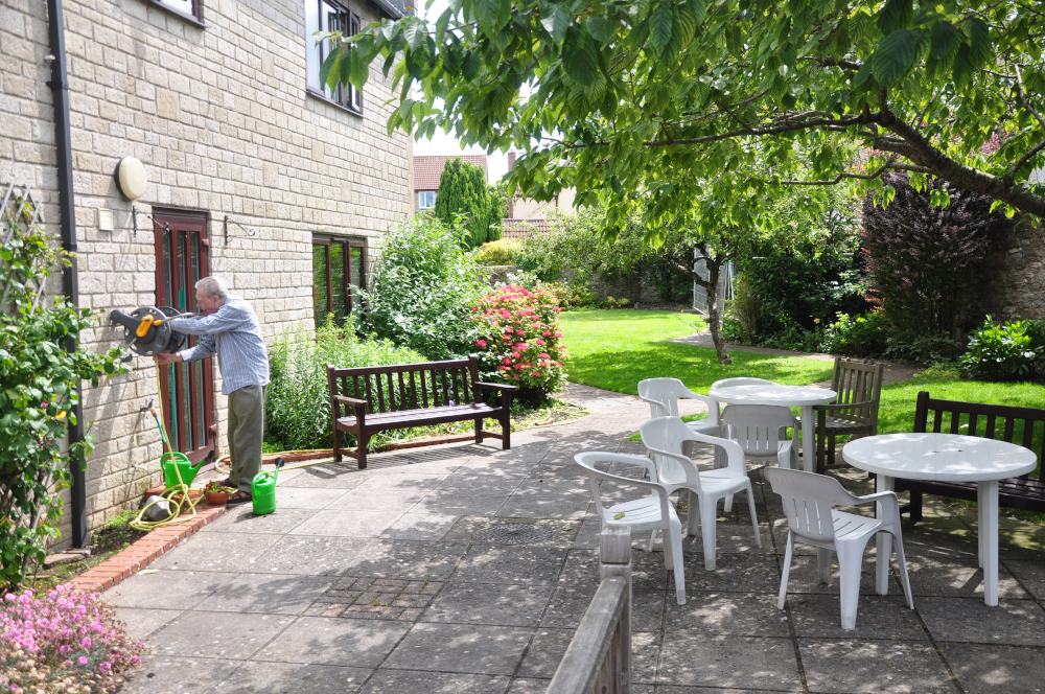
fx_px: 1044
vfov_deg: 36.8
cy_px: 347
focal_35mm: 36
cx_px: 522
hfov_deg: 53.2
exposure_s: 1/320
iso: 200
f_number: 5.6
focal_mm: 24
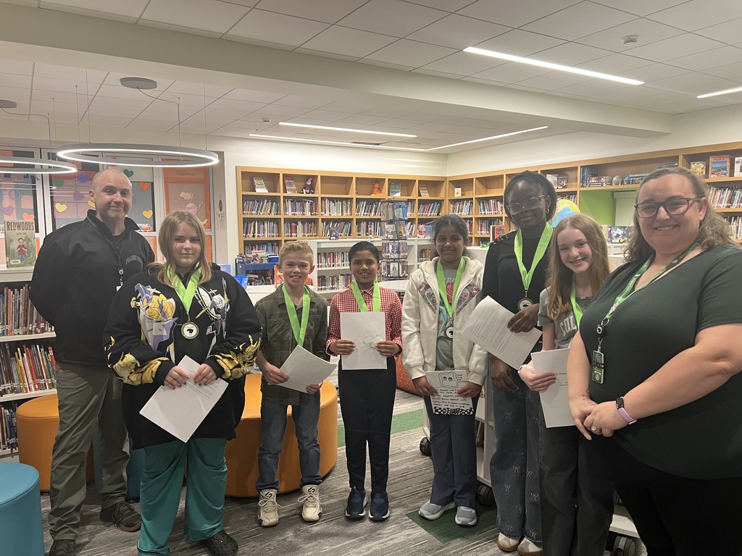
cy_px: 278
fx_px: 557
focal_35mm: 26
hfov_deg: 67.3
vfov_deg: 53.1
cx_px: 371
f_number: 1.5
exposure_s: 1/50
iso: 125
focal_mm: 5.7
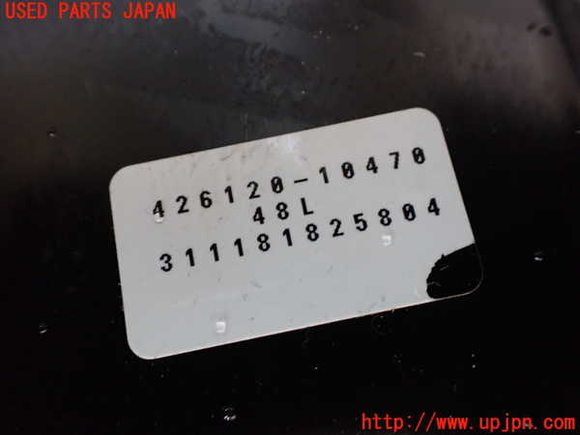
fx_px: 503
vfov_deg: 46.8
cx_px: 290
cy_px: 218
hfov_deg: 60.0
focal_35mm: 30
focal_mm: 5.4
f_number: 2.3
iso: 800
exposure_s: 1/80
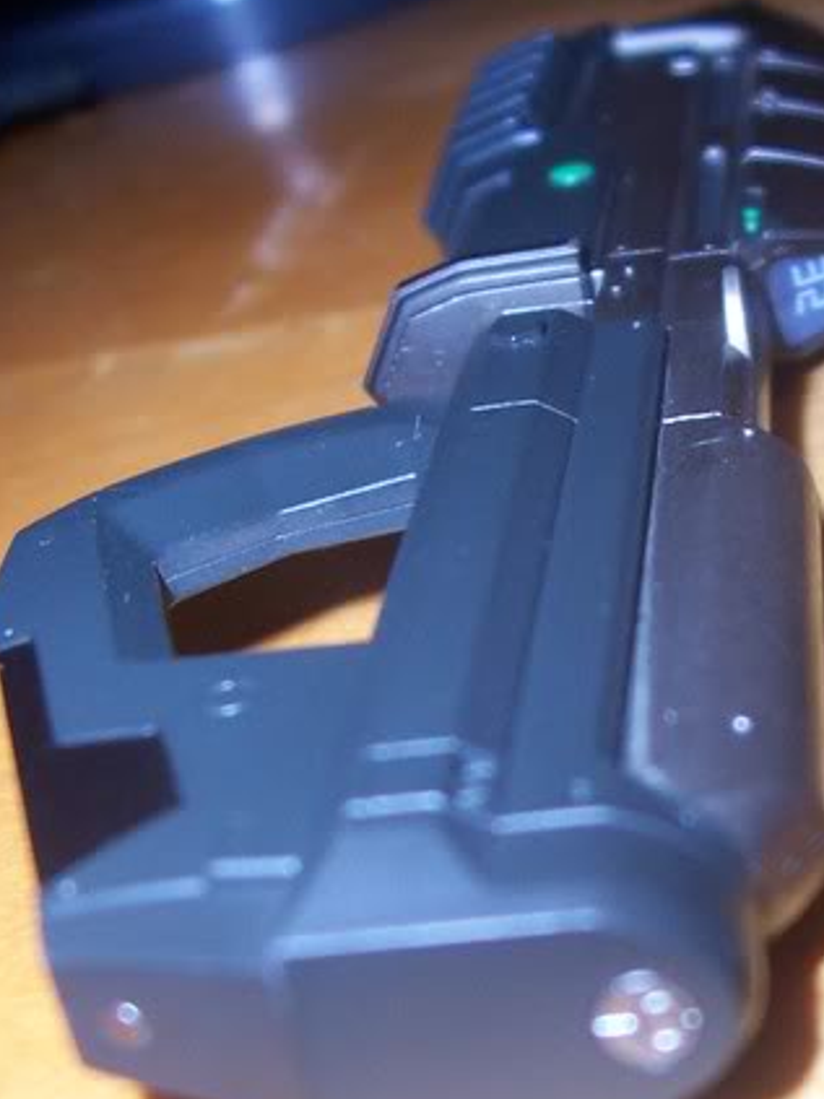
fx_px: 2223
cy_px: 748
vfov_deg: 27.6
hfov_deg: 20.5
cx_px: 751
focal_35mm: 70
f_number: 2.8
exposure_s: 1/60
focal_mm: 5.6
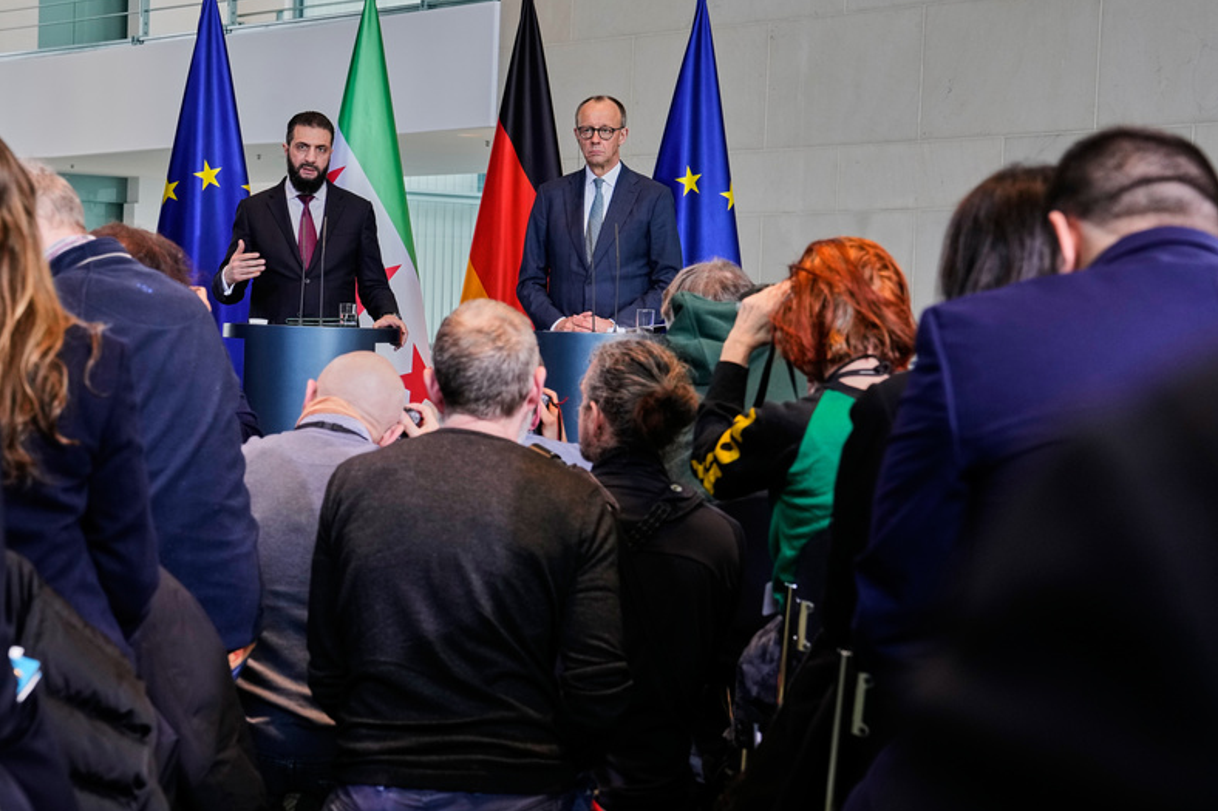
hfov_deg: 22.3
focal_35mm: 91
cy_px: 369
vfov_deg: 15.0
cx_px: 433
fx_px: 3078
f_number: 6.3
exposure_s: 1/80
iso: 1000
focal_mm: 70
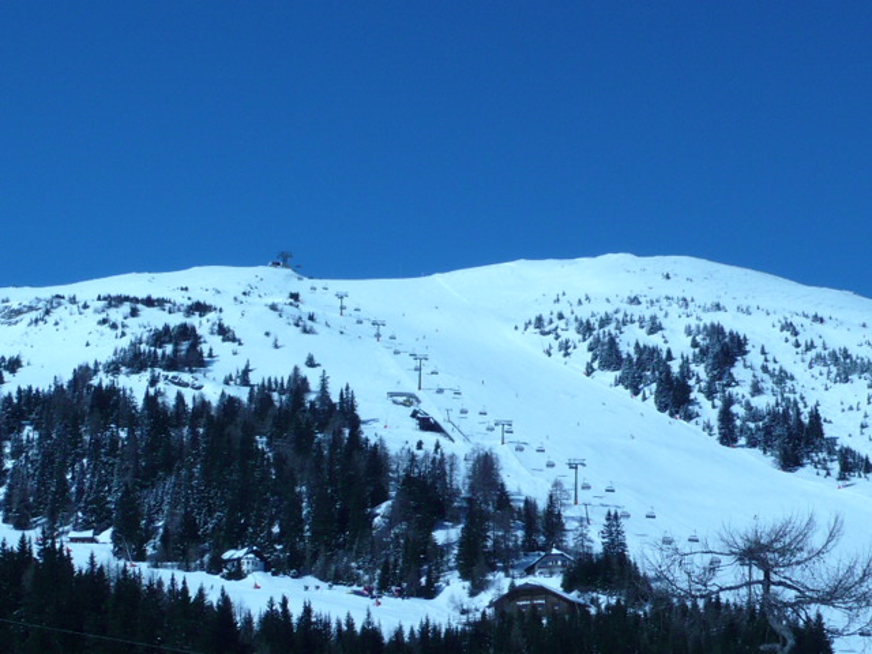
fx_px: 2267
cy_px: 327
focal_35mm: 90
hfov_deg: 21.8
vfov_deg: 16.4
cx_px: 436
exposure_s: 1/400
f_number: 10
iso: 100
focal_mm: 9.9
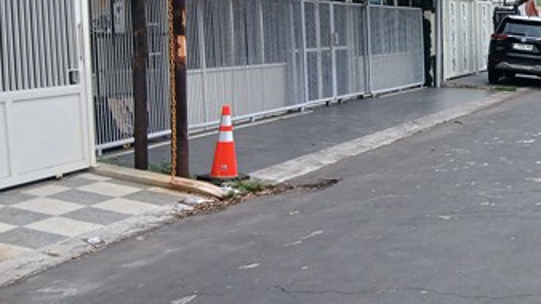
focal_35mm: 67
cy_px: 80
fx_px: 961
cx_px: 637
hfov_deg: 27.8
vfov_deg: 17.9
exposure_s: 1/121
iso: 20
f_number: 1.8
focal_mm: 3.98
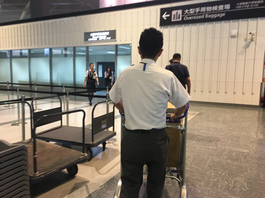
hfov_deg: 61.7
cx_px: 132
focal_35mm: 29
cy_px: 99
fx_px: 222
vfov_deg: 48.2
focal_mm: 4.15
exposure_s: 1/30
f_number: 2.2
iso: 160
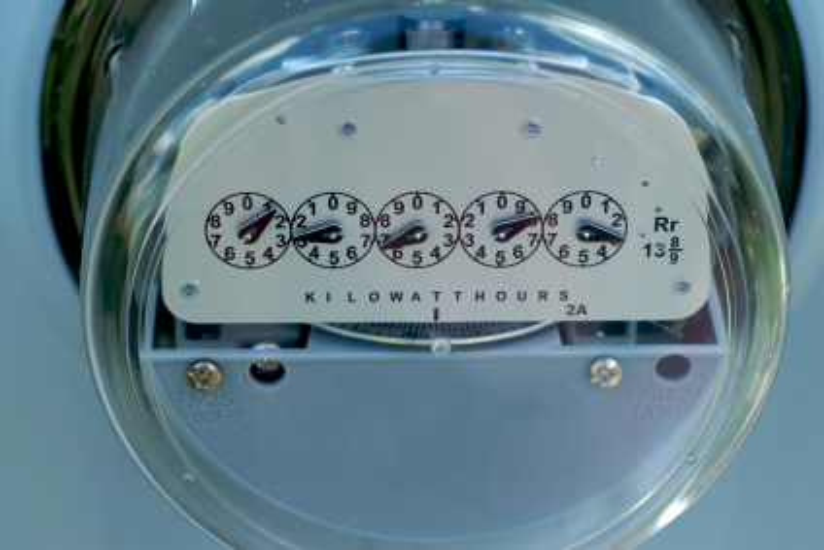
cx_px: 412
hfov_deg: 27.0
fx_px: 1717
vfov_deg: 18.2
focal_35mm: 75
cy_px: 275
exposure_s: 1/100
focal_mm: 50
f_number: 5
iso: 100
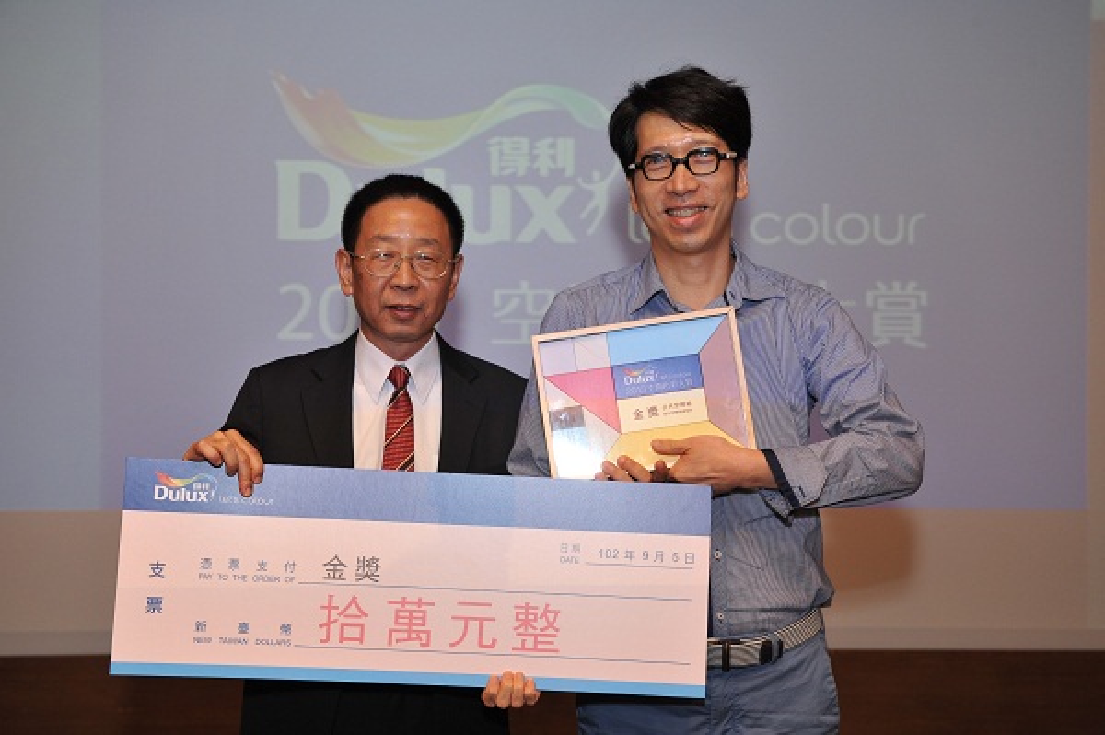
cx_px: 552
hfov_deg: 35.7
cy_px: 368
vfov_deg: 24.2
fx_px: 1717
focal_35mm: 56
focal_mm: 56
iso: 800
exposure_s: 1/125
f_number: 5
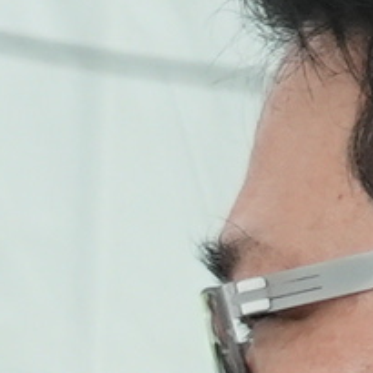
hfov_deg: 2.5
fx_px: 8351
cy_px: 626
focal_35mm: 685
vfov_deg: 2.6
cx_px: -608
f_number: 5.6
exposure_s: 1/160
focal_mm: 80
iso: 3200
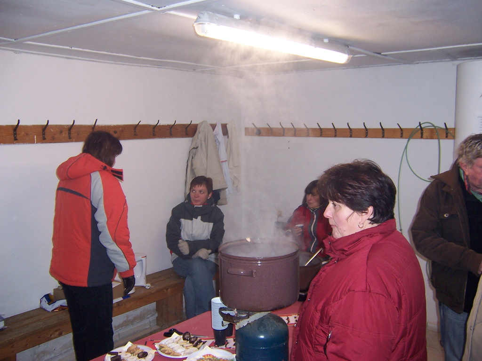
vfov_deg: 42.9
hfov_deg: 55.4
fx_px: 459
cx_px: 241
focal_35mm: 33
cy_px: 180
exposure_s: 1/60
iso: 140
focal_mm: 5.5
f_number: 2.8
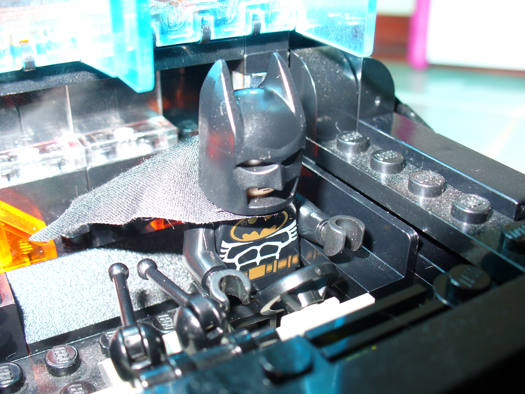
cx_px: 262
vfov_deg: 38.7
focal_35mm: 37
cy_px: 197
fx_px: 561
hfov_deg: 50.1
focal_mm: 6.1
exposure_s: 1/30
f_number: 2.8
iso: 80
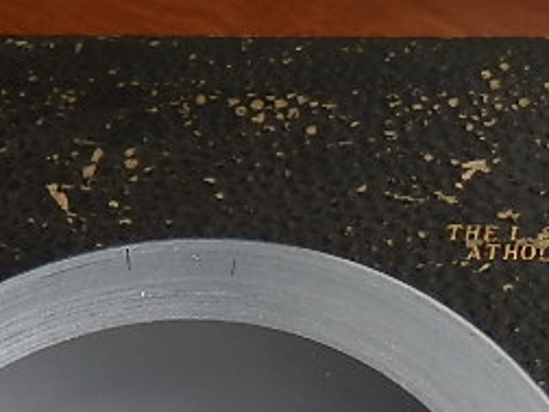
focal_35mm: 127
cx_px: 538
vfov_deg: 11.3
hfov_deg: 15.3
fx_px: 2014
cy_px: 549
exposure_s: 1/30
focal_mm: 4.5
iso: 80
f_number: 8.7
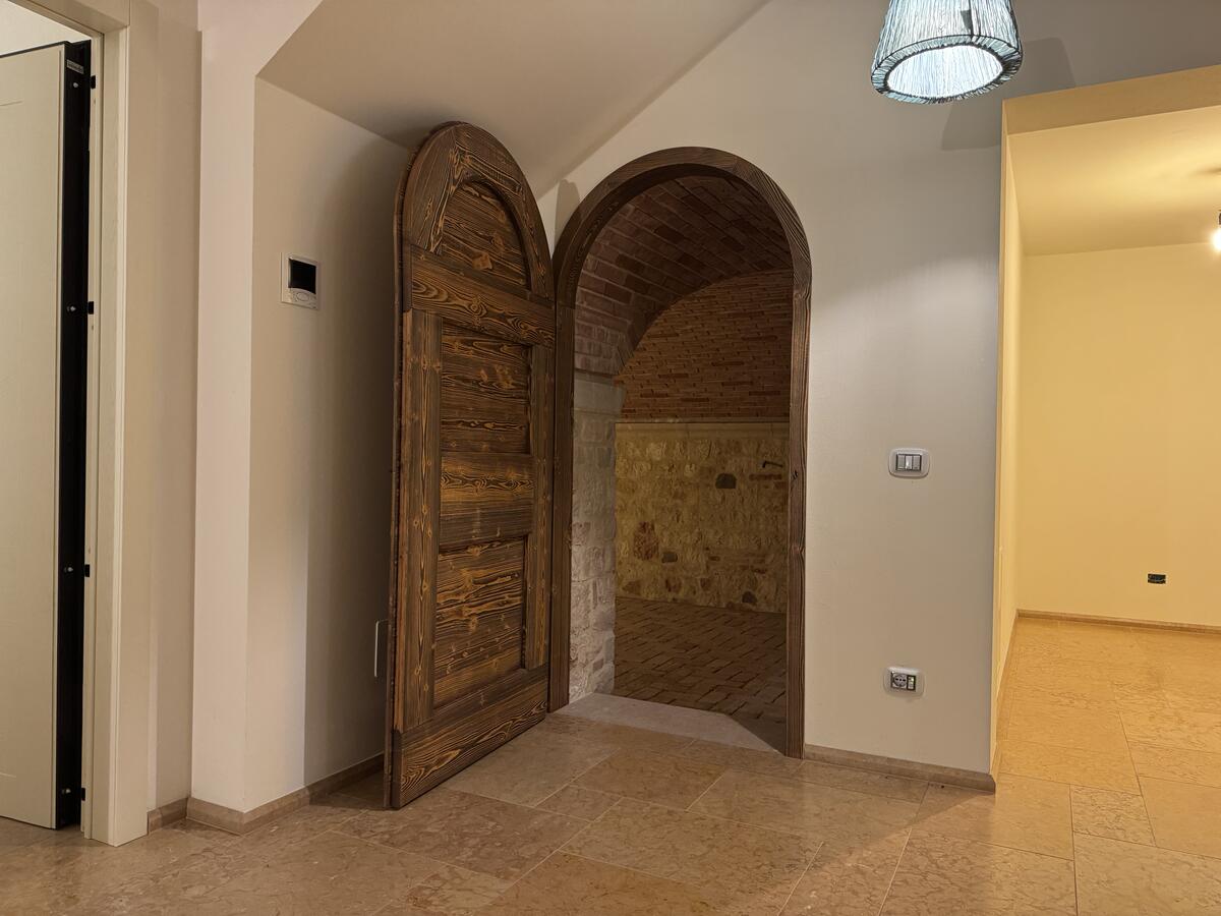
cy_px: 458
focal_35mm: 24
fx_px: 847
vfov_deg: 56.8
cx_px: 610
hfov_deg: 71.6
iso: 400
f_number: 1.78
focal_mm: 6.76
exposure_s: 1/50
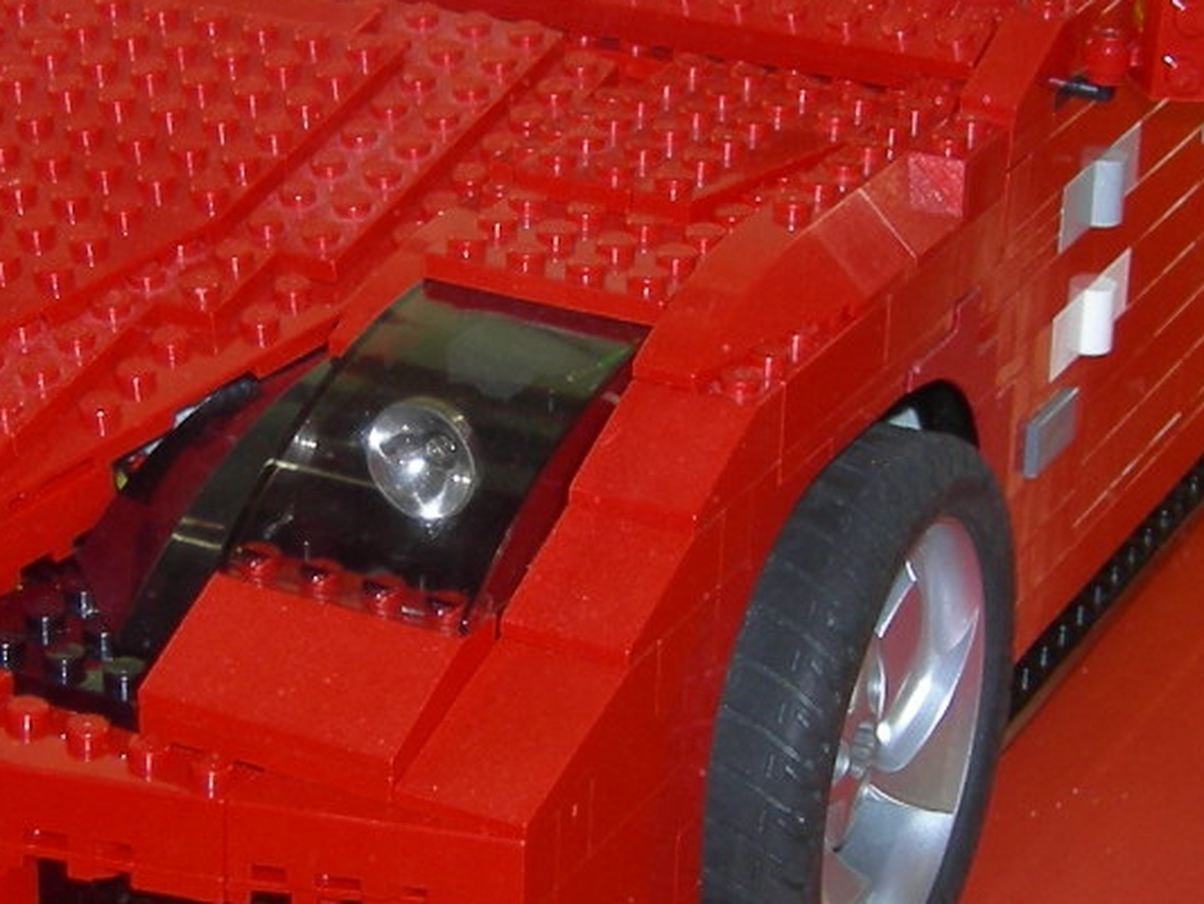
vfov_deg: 13.7
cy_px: 294
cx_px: 511
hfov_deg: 18.2
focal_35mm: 108
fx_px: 3757
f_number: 2.7
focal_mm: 7.5
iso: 64
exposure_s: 1/60.1
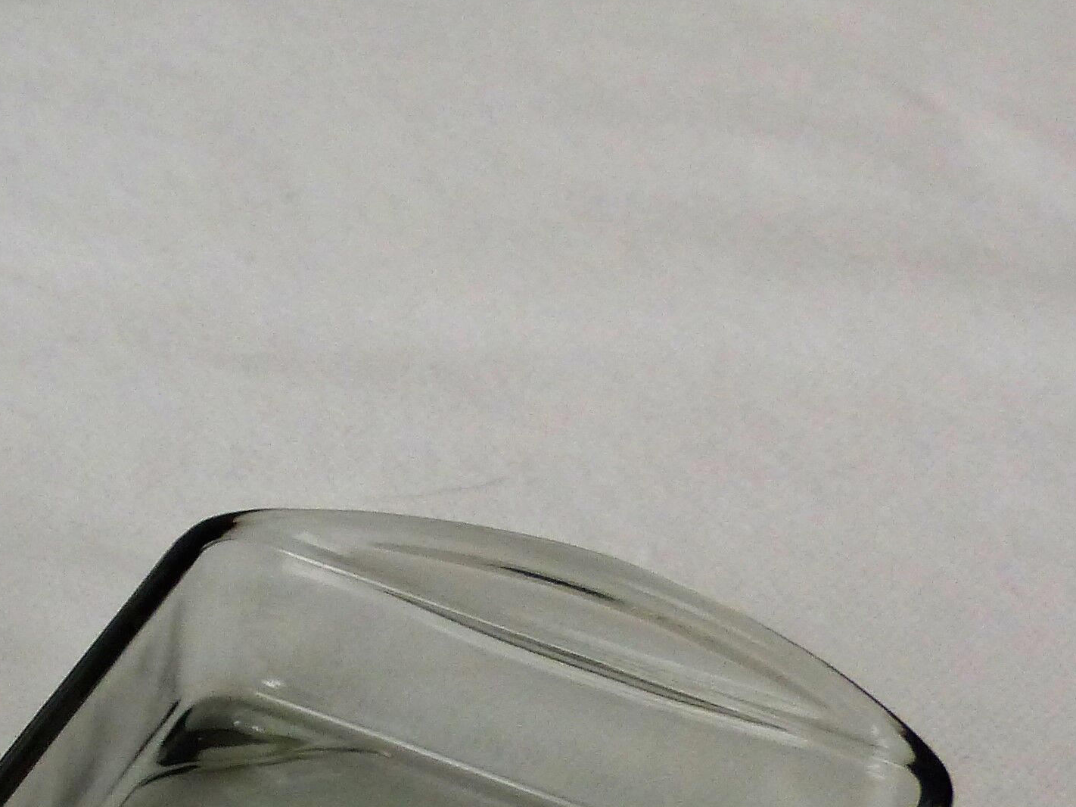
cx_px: -216
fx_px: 5159
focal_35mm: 166
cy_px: 980
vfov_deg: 8.8
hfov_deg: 11.7
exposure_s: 1/60
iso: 160
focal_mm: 10.1
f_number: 2.8
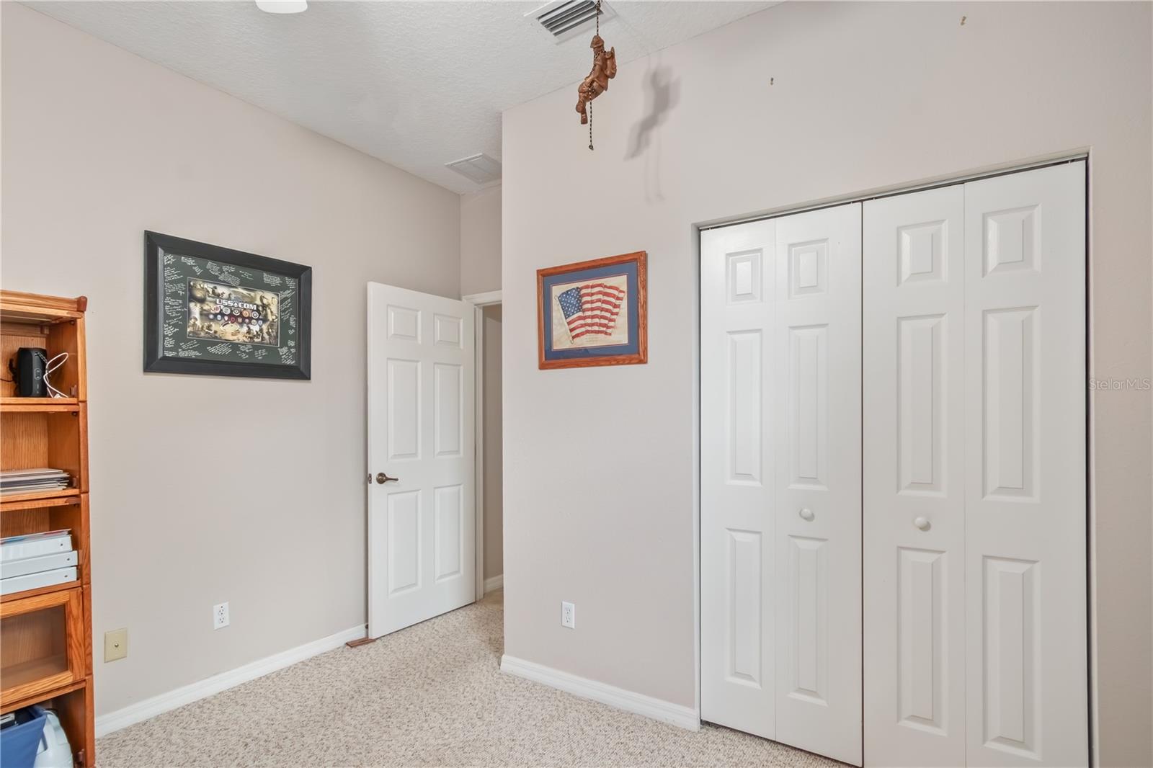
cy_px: 384
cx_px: 576
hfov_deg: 95.0
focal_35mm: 16
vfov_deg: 72.0
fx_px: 528
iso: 250
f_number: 9
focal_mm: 11
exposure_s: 1/3
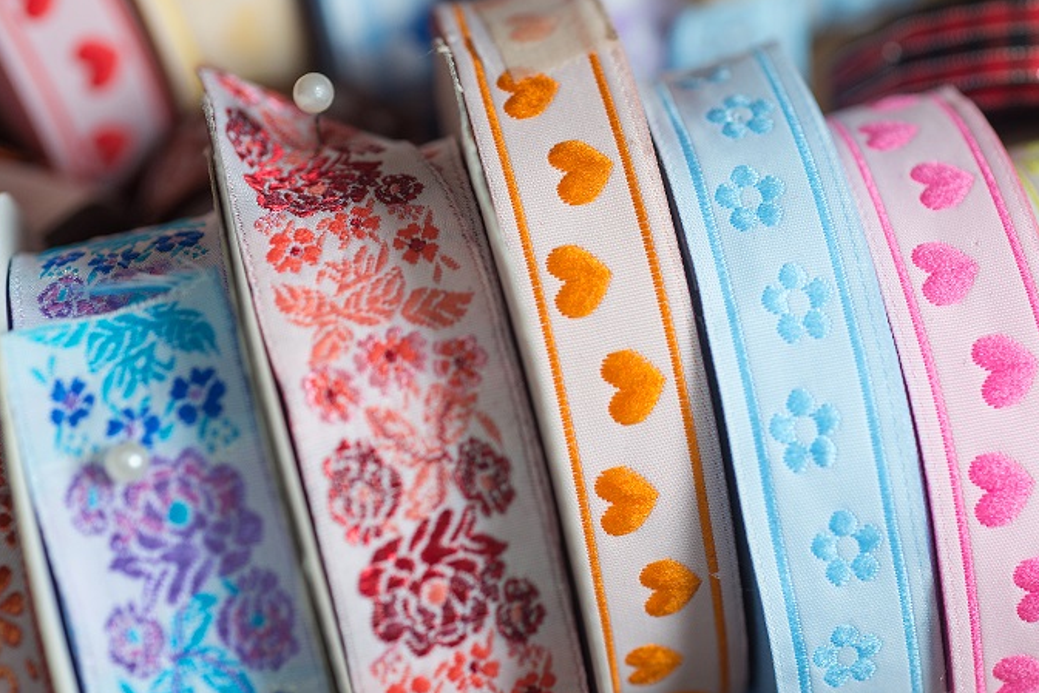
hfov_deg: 24.7
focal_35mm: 82
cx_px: 594
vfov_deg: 16.7
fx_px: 2367
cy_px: 293
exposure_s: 1/60
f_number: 4.5
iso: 200
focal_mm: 60
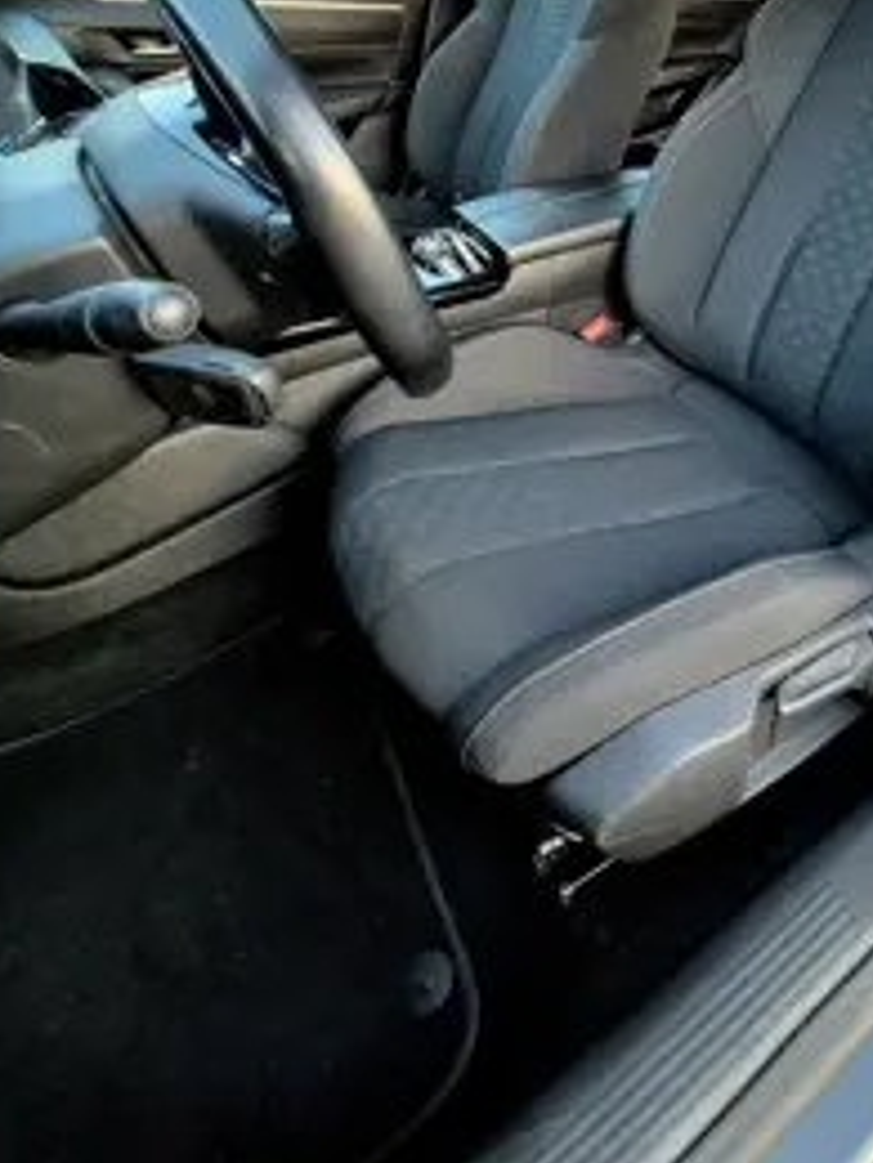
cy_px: 273
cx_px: 631
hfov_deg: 63.0
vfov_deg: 75.1
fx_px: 673
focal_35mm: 20
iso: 1000
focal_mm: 2.2
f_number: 2.2
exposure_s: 1/50
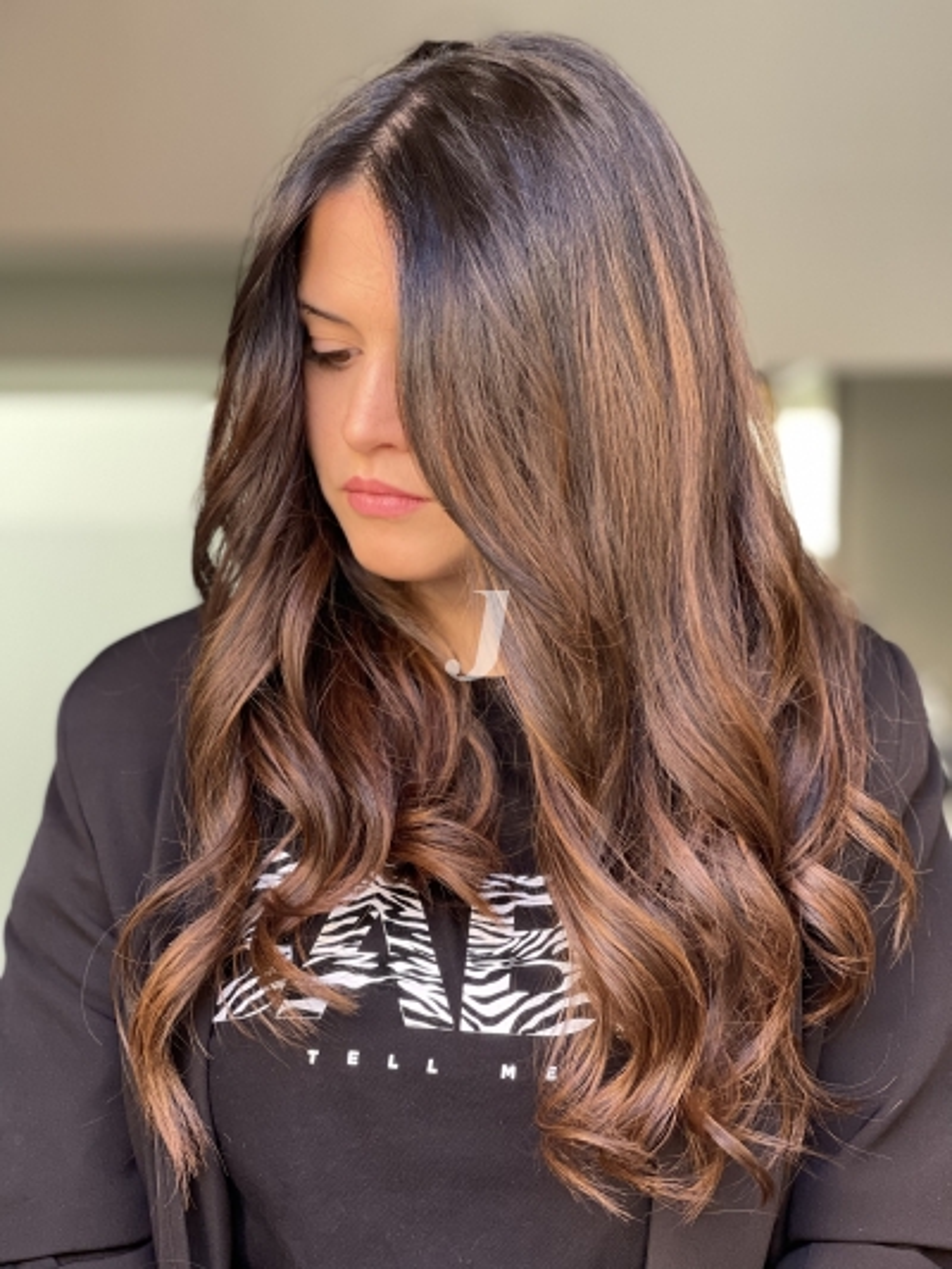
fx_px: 2346
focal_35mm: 64
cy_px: 634
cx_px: 476
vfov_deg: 30.3
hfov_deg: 22.9
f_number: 2.2
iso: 160
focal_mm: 7.5
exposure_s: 1/121
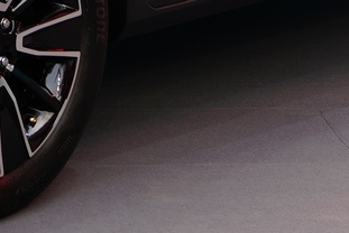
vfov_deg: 7.0
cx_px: -206
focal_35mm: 185
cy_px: -345
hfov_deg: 10.6
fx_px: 1795
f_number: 4
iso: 100
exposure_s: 1/100
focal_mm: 32
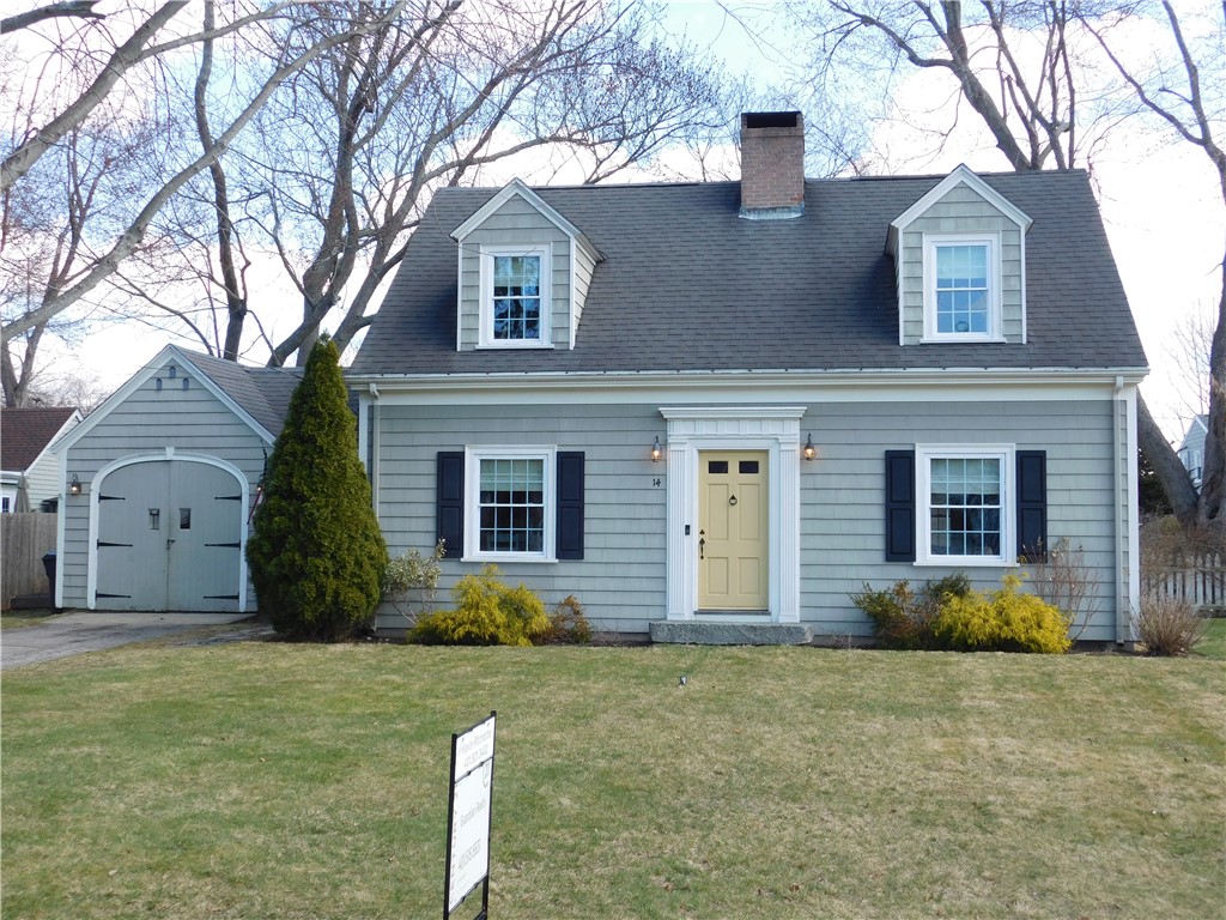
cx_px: 613
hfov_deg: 46.8
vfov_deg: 36.0
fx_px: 1417
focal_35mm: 40
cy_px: 460
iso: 125
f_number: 3.6
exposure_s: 1/320
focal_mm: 7.1
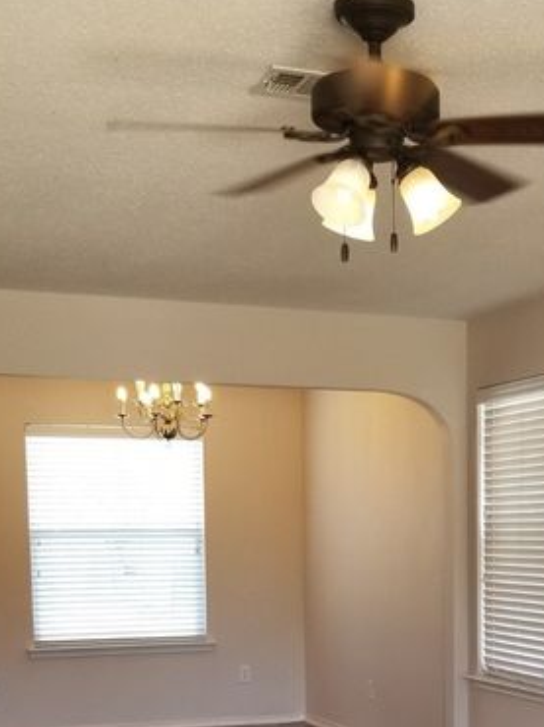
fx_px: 1280
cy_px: 746
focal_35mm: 61
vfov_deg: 29.4
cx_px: 426
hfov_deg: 23.7
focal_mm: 4.25
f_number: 1.7
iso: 64
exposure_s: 1/60
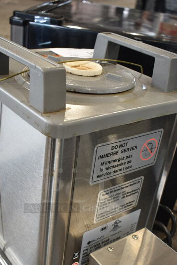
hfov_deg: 28.6
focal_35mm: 47
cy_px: 189
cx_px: 75
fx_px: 346
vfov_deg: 41.0
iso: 360
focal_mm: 20
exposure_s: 1/30
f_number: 3.5
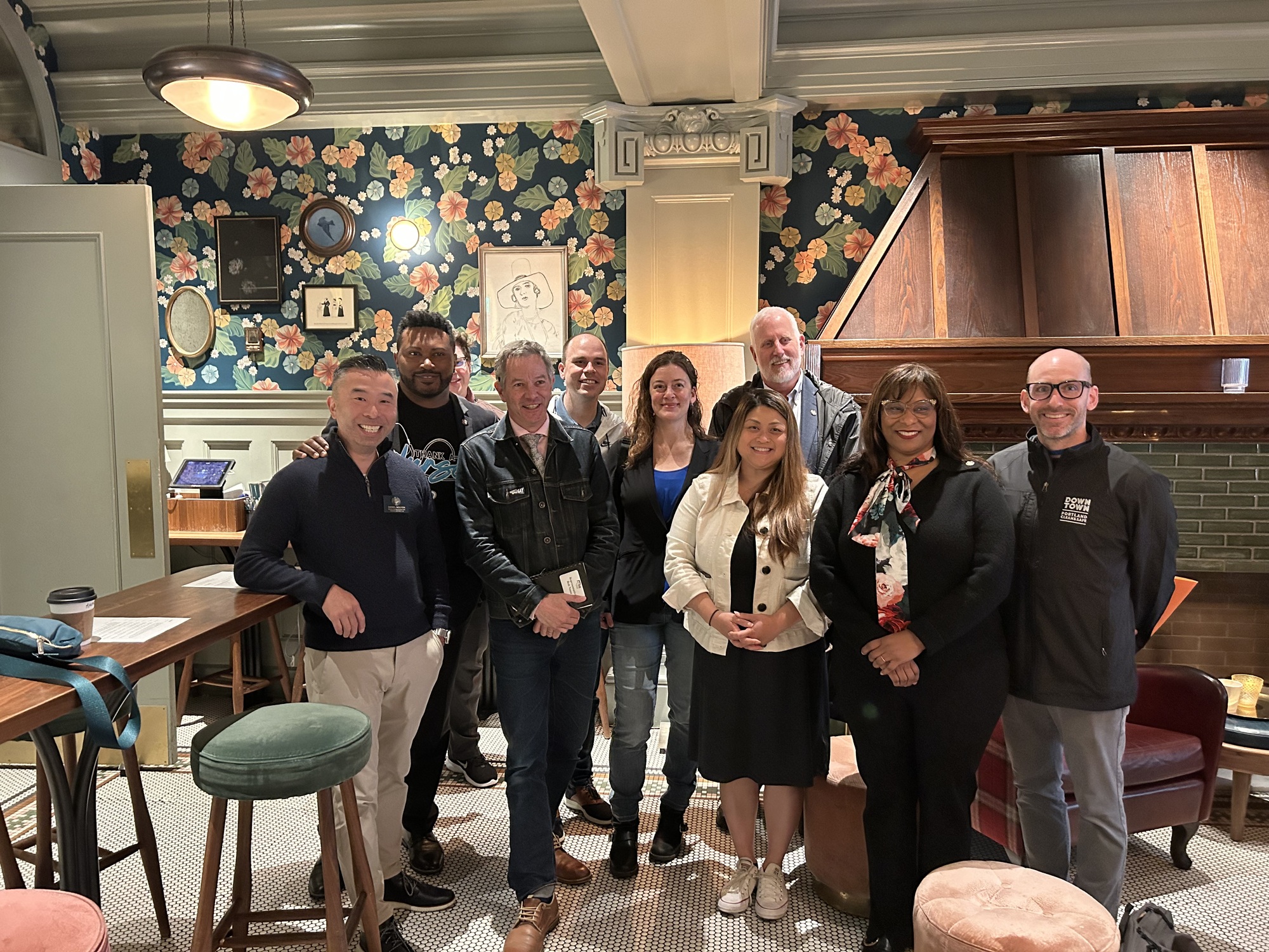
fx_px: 953
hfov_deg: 67.3
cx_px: 634
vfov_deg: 53.1
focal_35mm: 26
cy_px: 476
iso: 640
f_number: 1.5
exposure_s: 1/30
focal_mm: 5.7
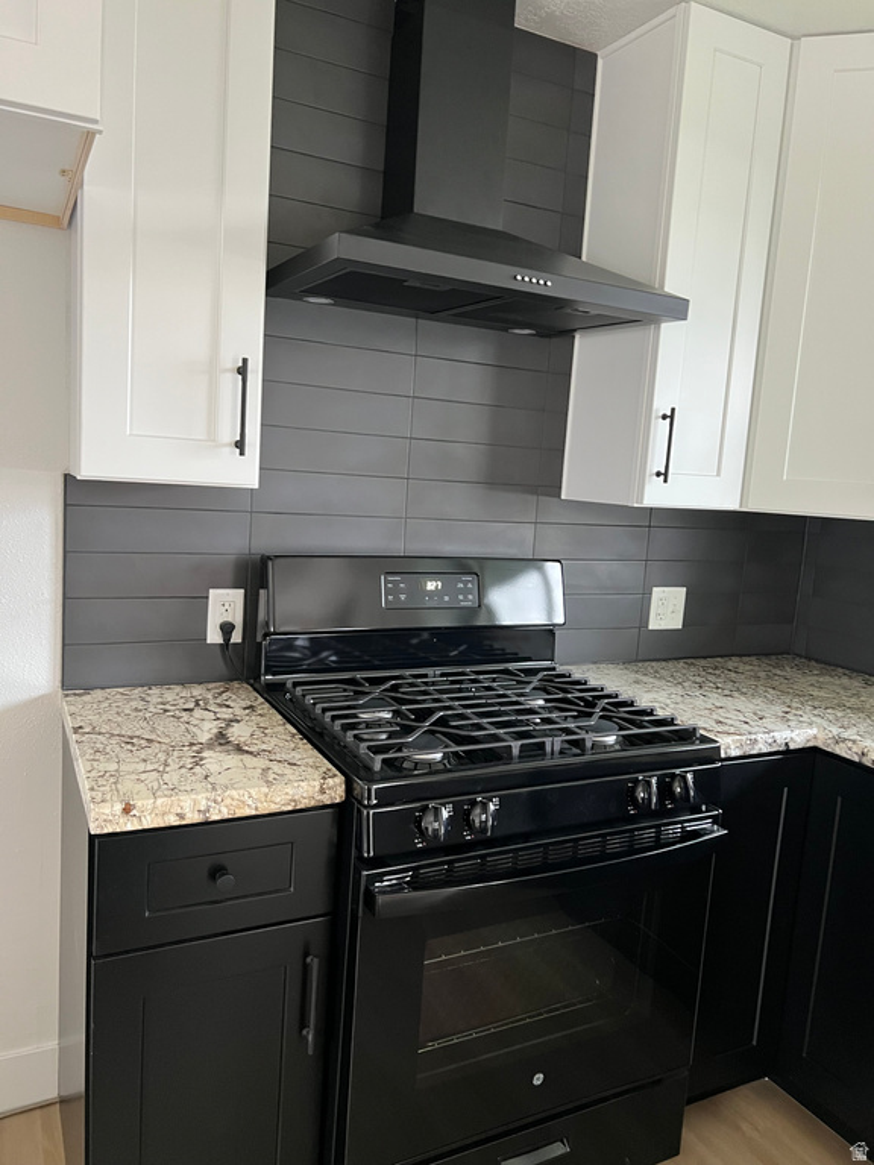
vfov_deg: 67.3
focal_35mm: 26
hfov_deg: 53.1
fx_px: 875
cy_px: 582
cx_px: 437
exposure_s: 1/60
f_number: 1.5
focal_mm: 5.7
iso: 500
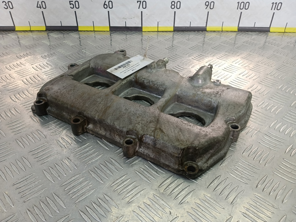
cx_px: 148
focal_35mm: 27
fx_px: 231
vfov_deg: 51.4
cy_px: 111
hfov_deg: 65.3
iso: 77
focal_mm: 4.11
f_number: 1.6
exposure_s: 1/50
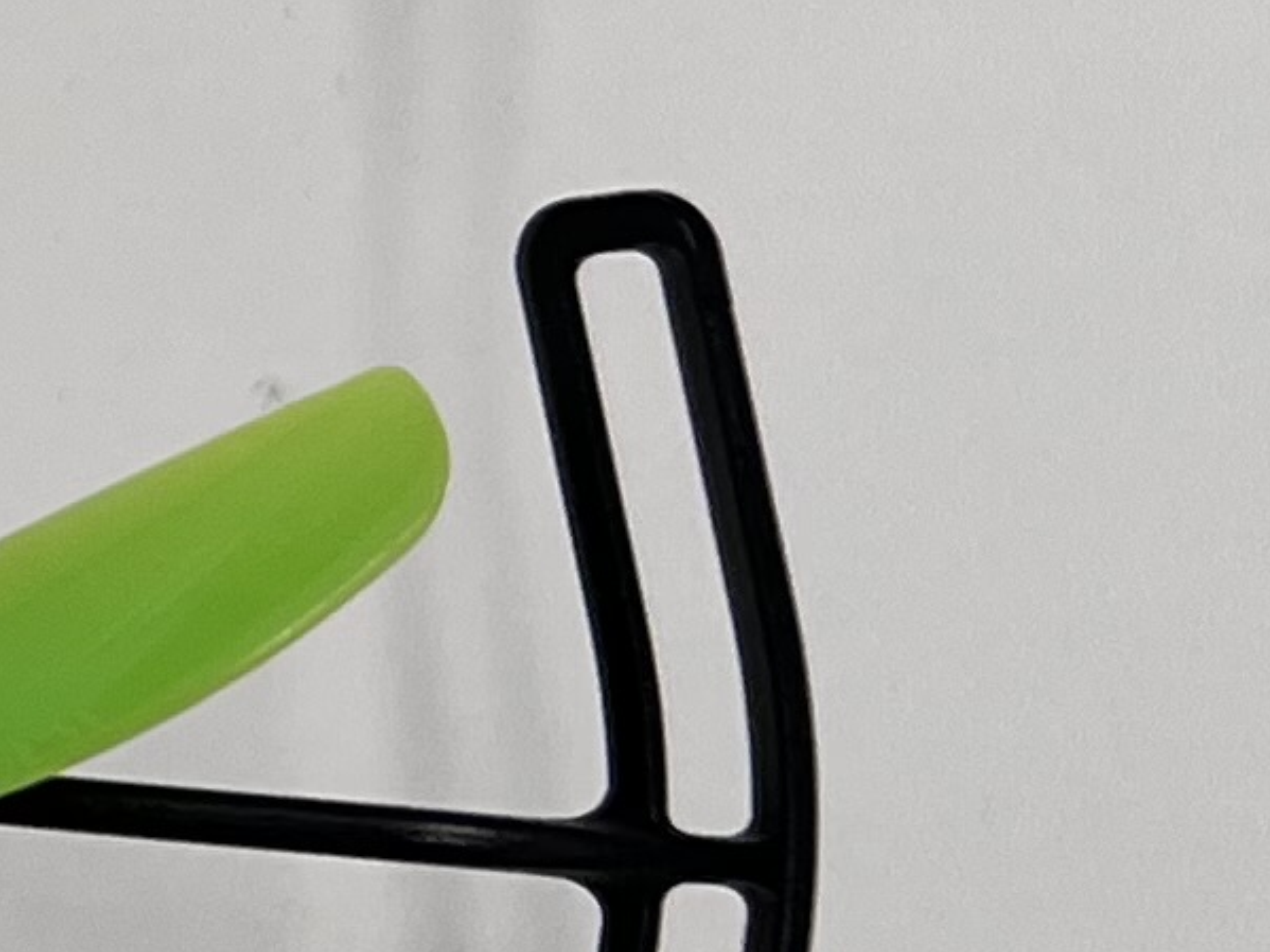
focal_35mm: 175
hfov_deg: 9.2
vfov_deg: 8.5
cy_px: 248
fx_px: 6419
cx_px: -2445
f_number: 1.5
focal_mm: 5.7
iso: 50
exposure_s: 1/120
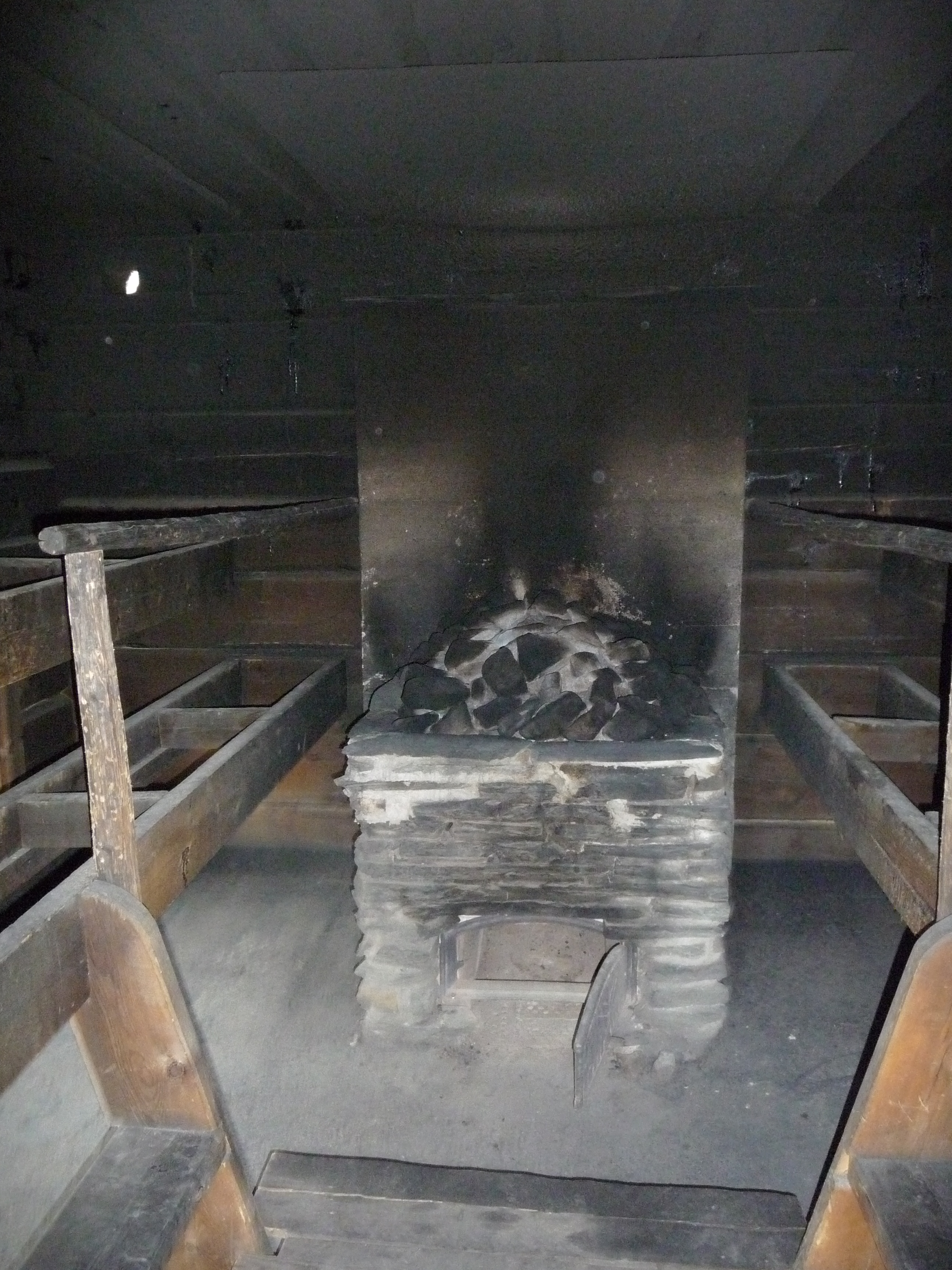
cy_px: 635
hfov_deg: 49.7
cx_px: 476
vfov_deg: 63.4
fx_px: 1027
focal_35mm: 28
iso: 800
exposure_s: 1/8
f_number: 3.3
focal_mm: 4.7
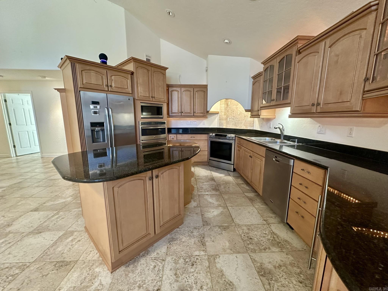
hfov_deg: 102.1
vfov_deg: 85.7
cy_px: 146
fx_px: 157
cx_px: 194
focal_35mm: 14
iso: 250
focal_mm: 2.22
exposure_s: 1/60
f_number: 2.2
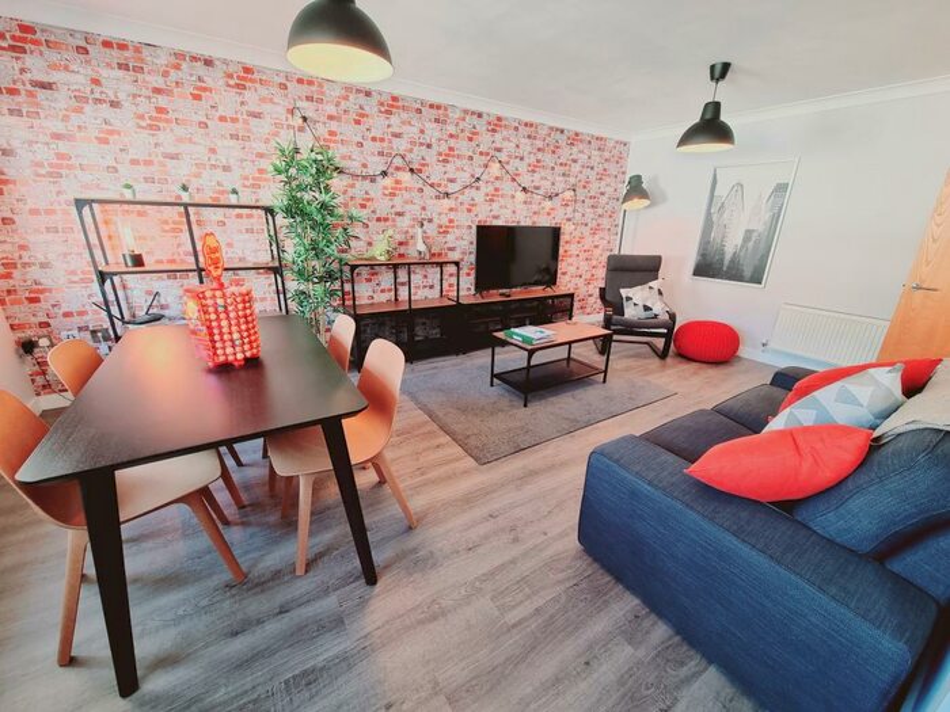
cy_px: 356
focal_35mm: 13
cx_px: 475
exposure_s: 1/50
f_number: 2.2
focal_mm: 2.2
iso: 160
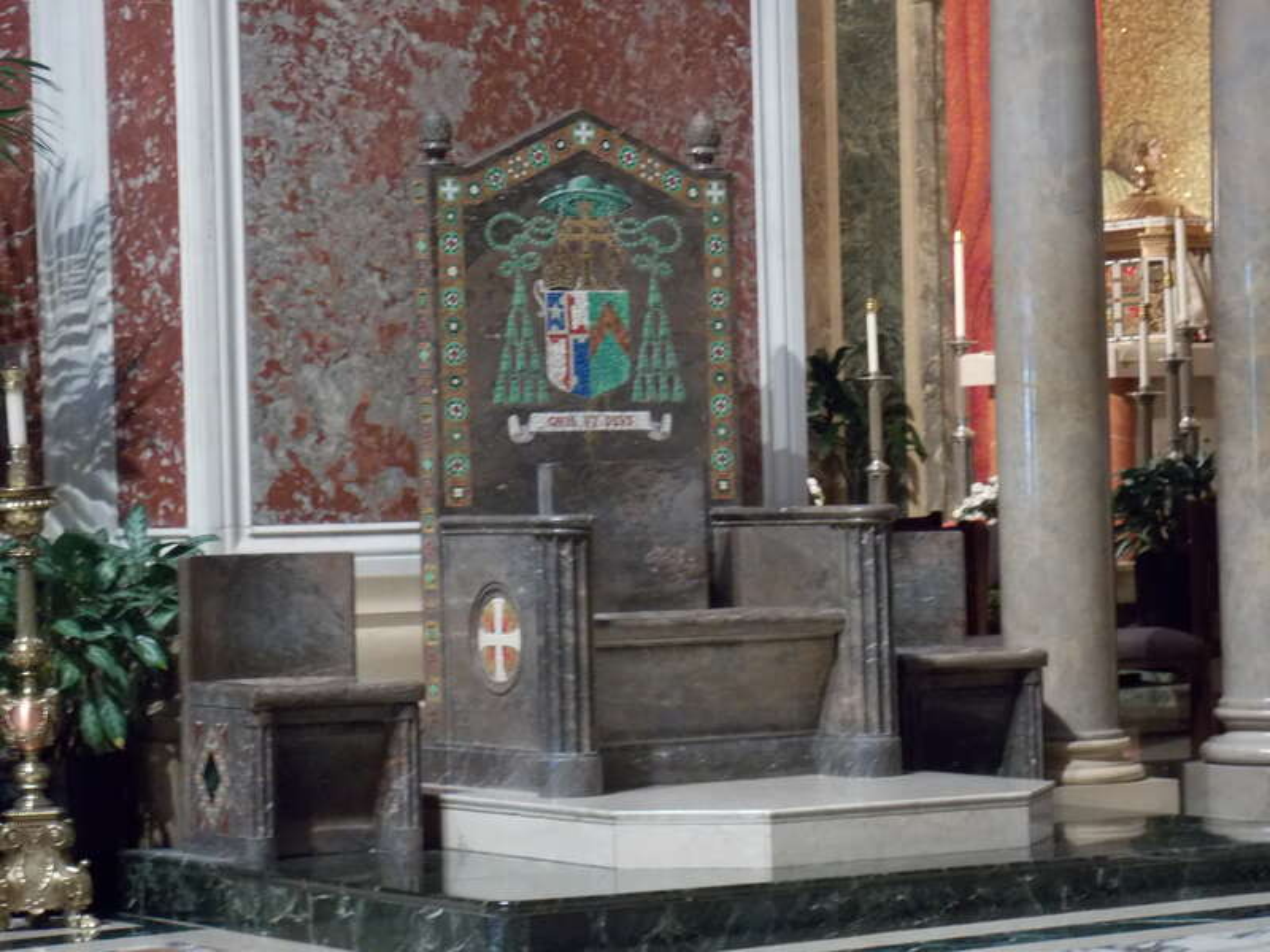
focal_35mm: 118
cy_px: 476
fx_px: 4329
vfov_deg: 12.6
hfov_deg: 16.7
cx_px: 635
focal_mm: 20.9
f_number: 4.8
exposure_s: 1/4
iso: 400
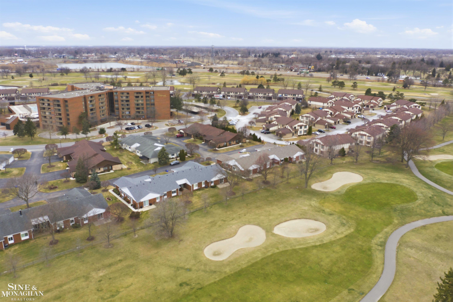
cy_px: 151
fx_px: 352
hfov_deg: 65.5
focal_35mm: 28
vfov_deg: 46.4
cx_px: 226
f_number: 4.5
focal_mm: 10.3
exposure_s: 1/200
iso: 100
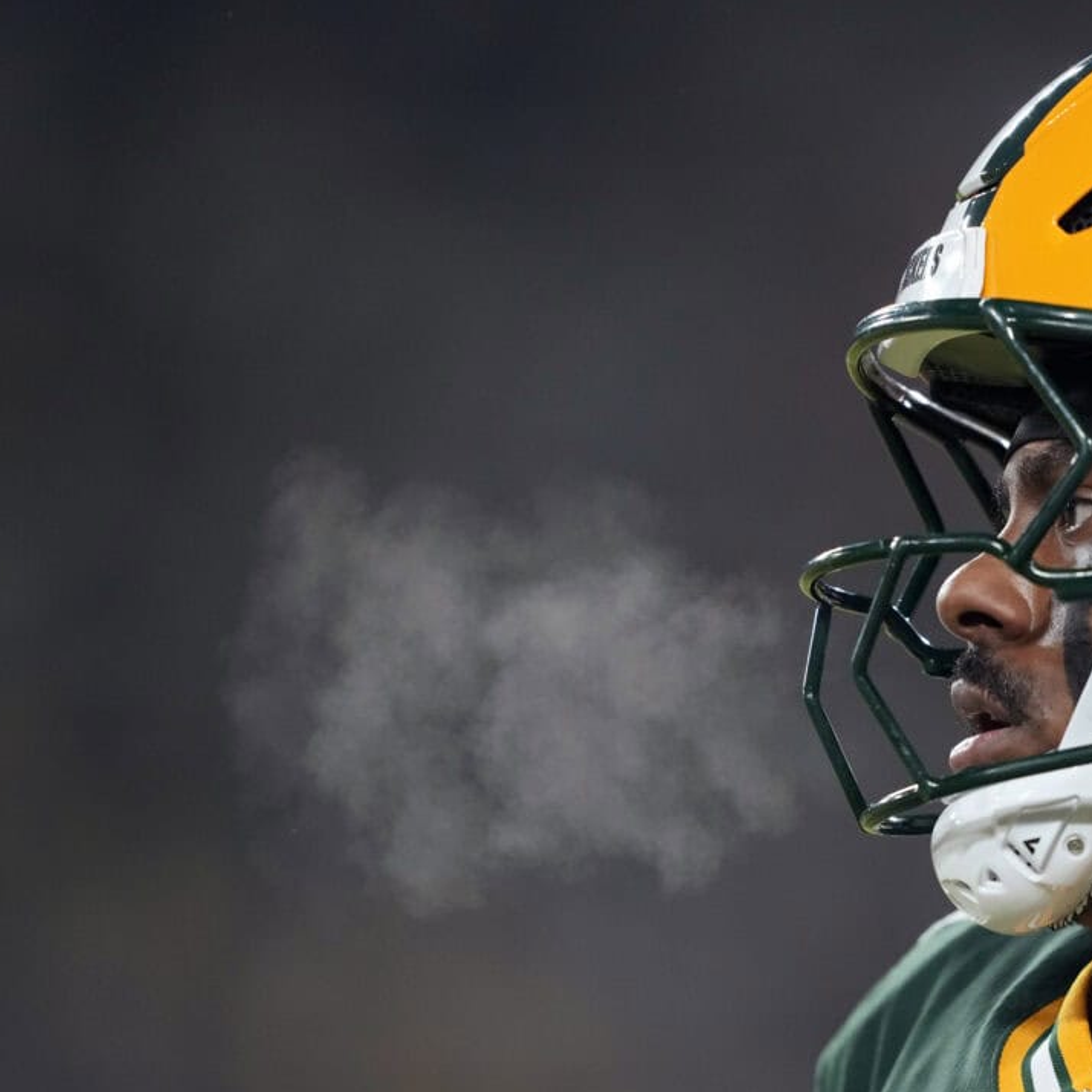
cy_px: 661
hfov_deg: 2.7
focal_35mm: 643
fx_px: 22949
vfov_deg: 2.7
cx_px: 837
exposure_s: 1/2000
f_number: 2.8
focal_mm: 400
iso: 3200
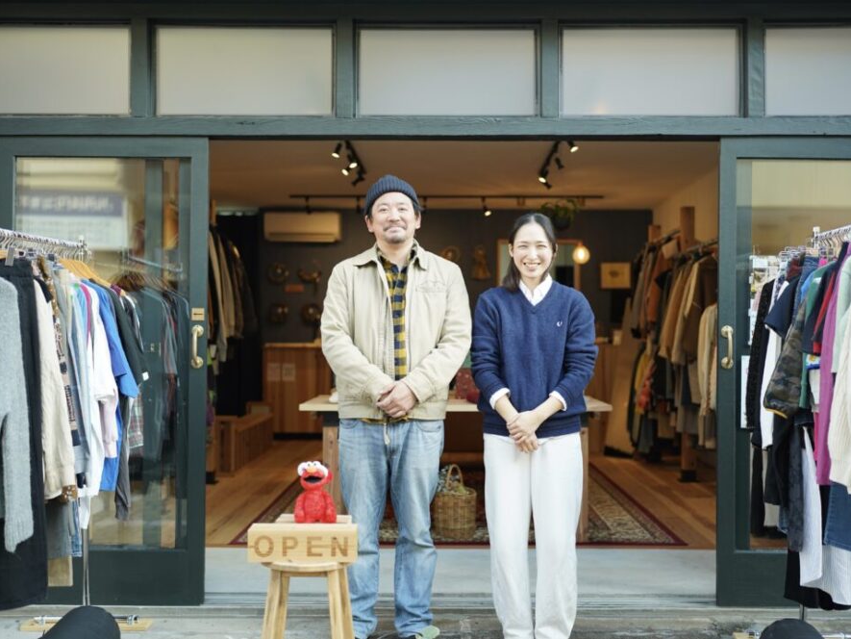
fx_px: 934
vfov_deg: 37.7
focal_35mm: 38
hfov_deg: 48.9
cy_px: 320
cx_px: 463
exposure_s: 1/640
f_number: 1.4
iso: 200
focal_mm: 35
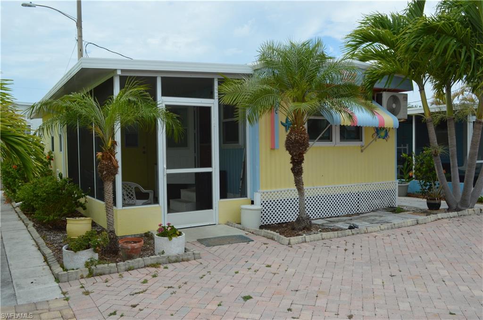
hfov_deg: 57.3
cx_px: 242
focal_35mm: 33
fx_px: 442
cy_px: 160
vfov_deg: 39.9
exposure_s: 1/250
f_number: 8
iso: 100
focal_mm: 22
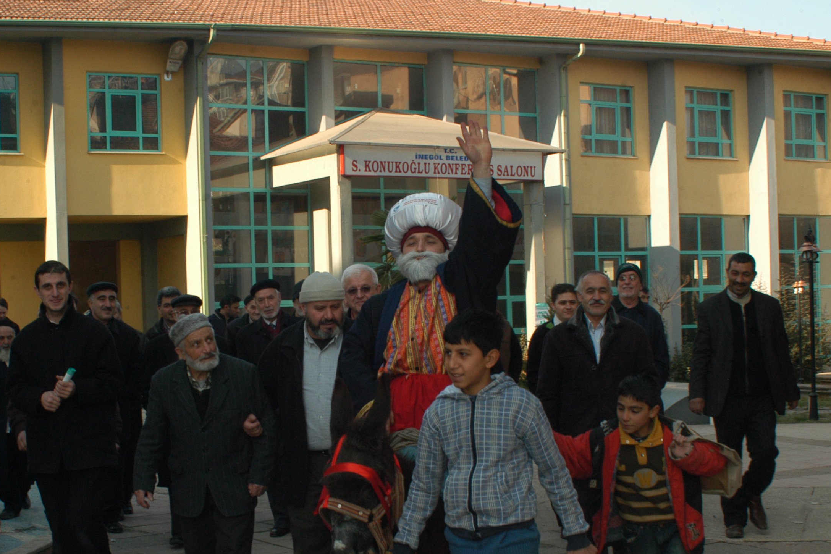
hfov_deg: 34.4
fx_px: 1339
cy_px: 356
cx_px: 328
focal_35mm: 58
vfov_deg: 23.3
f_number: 8
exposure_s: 1/180
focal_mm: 28
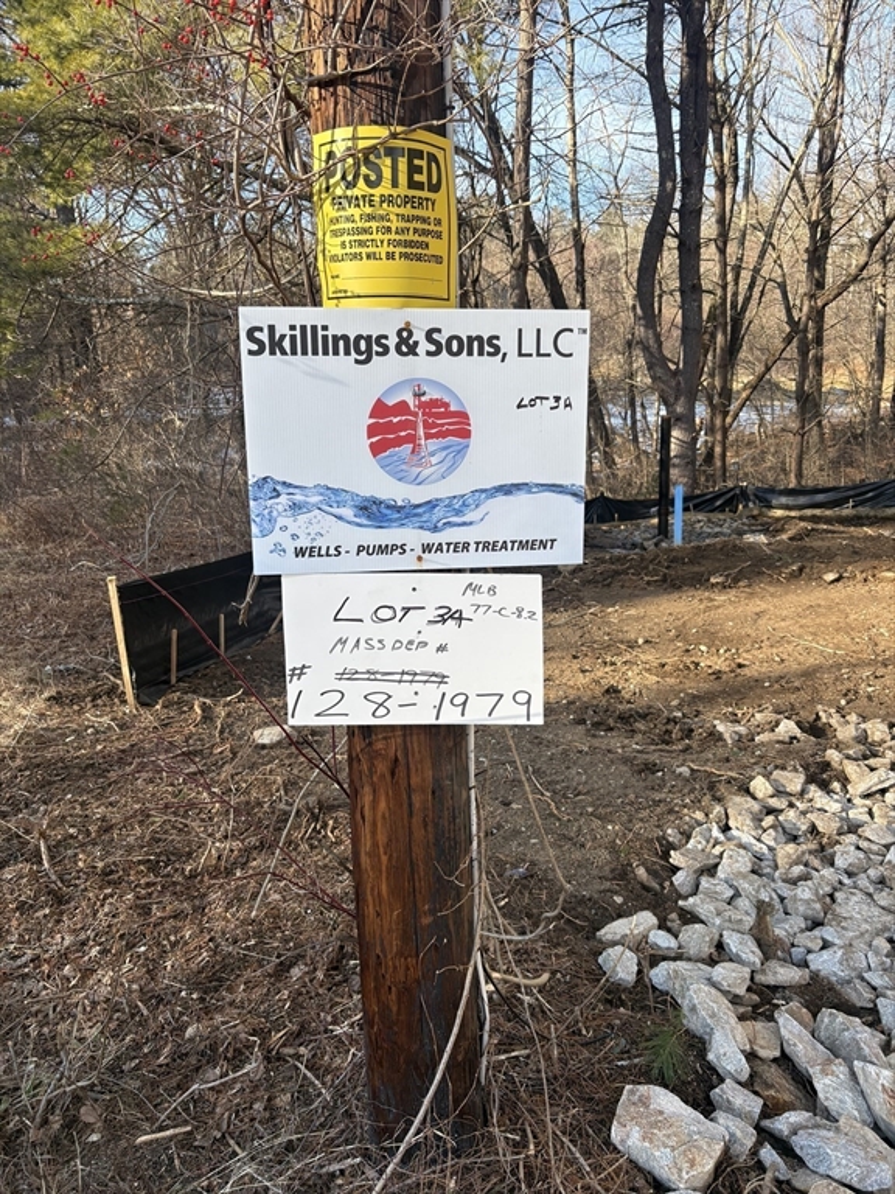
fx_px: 896
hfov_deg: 53.1
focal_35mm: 26
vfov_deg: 67.3
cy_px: 597
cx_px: 448
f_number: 1.6
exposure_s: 1/820
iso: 50
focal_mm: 5.96
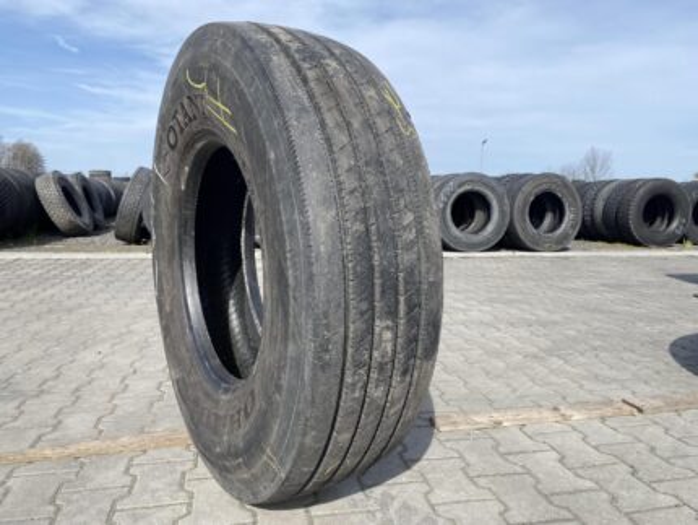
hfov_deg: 67.3
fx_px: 525
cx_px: 349
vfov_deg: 53.1
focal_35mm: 26
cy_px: 262
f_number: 1.8
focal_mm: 4.25
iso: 32
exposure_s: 1/2358
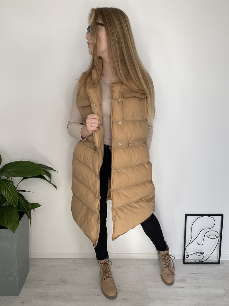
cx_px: 114
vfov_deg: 67.3
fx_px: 229
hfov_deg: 53.1
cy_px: 153
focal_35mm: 26
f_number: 1.8
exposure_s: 1/121
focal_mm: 4.25
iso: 40
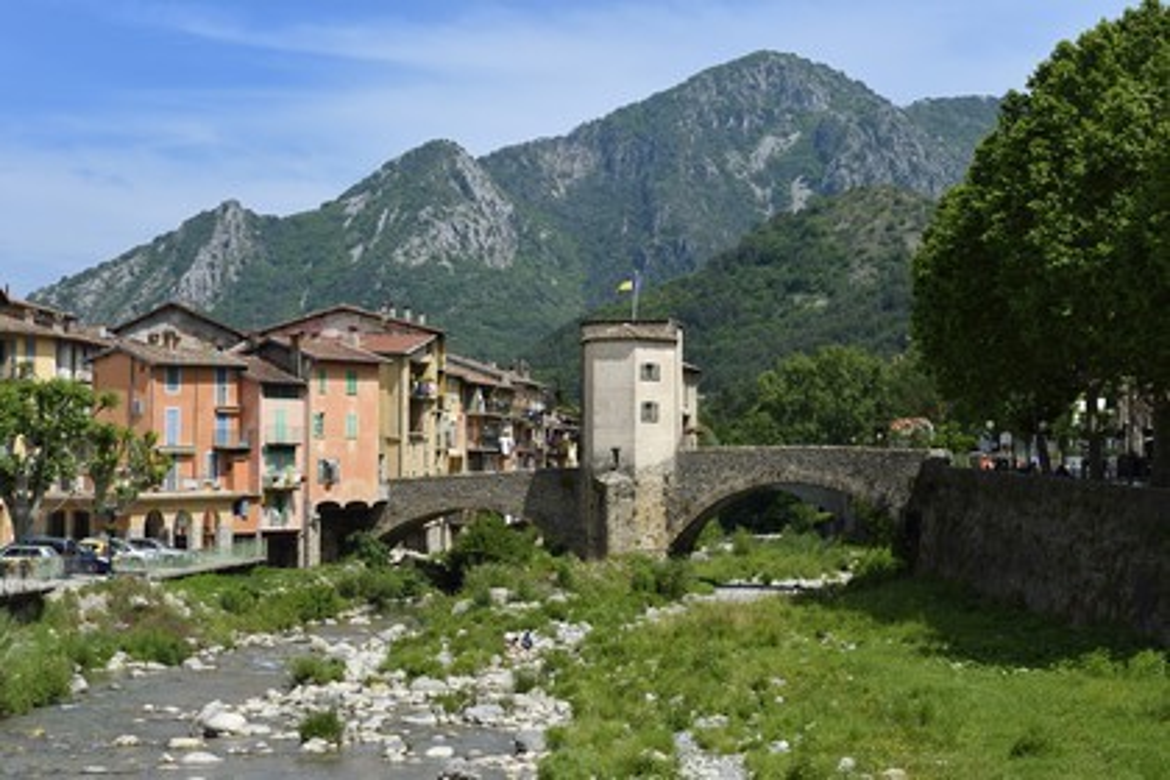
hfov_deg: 28.8
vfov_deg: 19.5
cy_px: 390
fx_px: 2275
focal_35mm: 70
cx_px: 585
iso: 200
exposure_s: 1/250
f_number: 13
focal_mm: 70
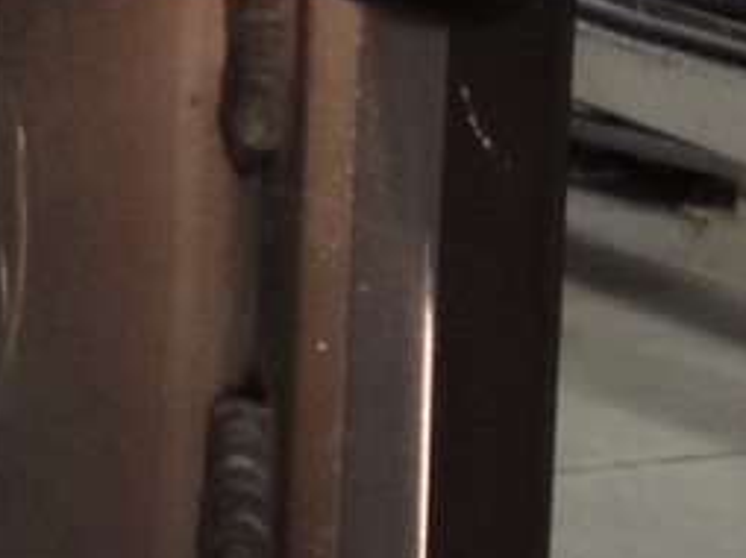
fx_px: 4844
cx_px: 402
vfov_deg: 6.5
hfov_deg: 8.8
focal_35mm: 225
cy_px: -355
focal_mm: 4.28
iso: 100
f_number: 2.4
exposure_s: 1/20
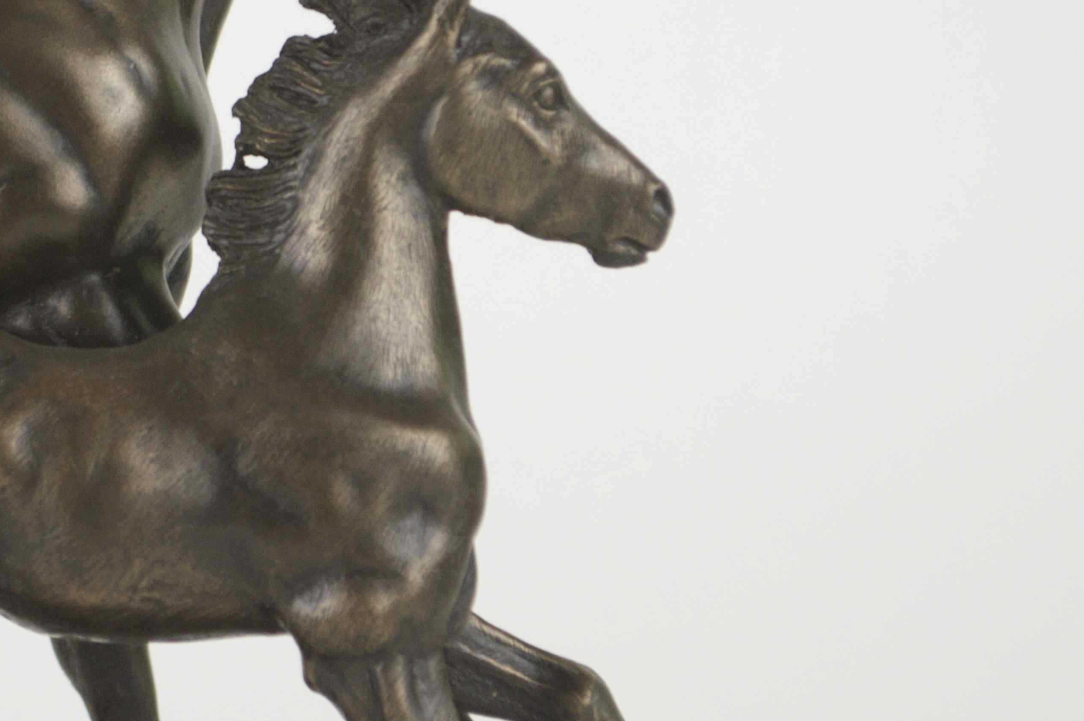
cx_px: 168
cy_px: 123
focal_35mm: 195
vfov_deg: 7.0
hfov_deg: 10.5
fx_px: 5872
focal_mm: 55
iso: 400
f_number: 5.6
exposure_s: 1/60
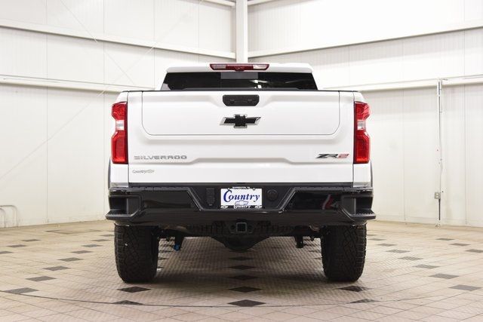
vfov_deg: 25.1
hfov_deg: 36.9
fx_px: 725
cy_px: 161
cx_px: 242
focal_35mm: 54
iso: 1100
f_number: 7.1
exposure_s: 1/30
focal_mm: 36
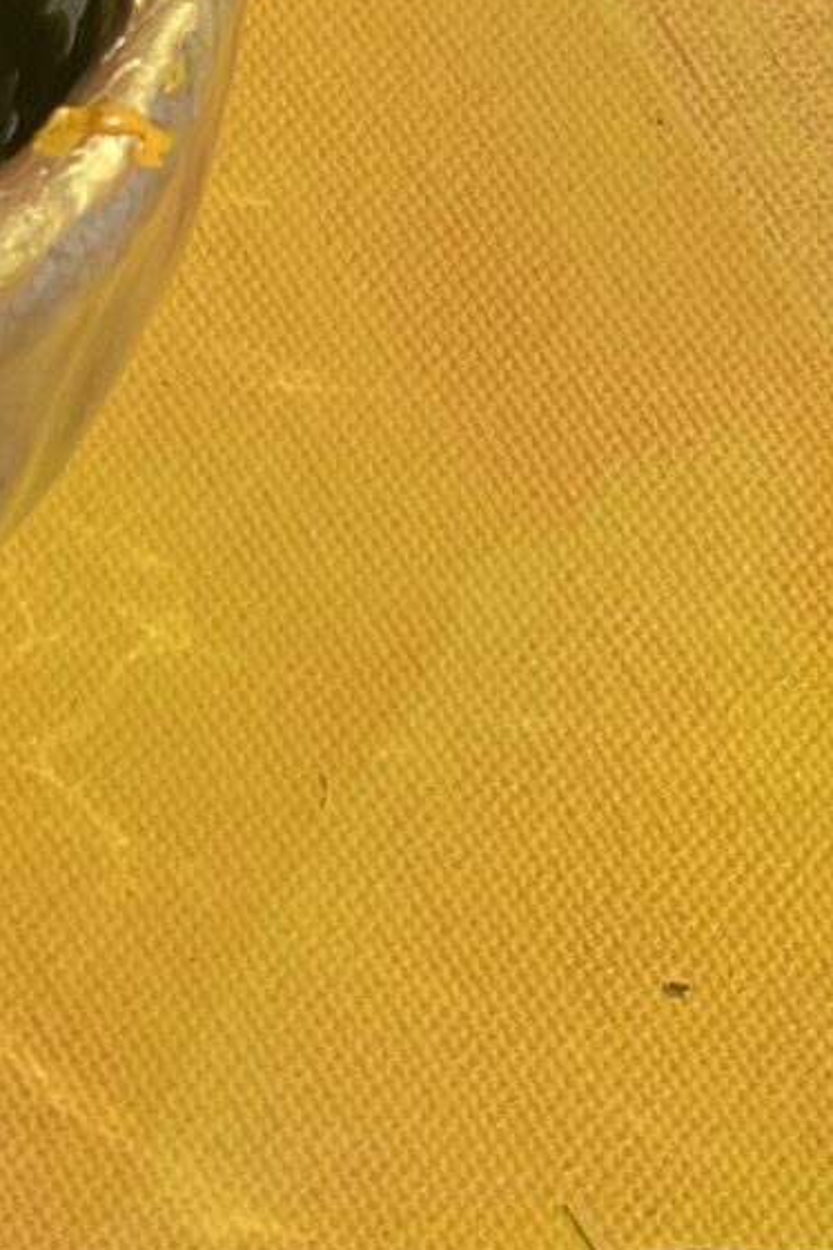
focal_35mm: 304
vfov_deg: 6.5
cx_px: -1071
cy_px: -1520
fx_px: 10551
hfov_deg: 4.4
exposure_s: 1/1908
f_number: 2.2
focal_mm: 7.5
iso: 32
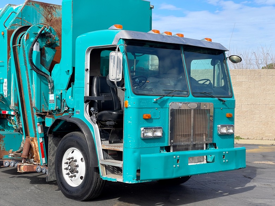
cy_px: 103
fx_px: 508
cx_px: 138
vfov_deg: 22.9
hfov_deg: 30.3
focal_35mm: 64
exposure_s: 1/619
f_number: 2.2
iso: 20
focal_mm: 7.5
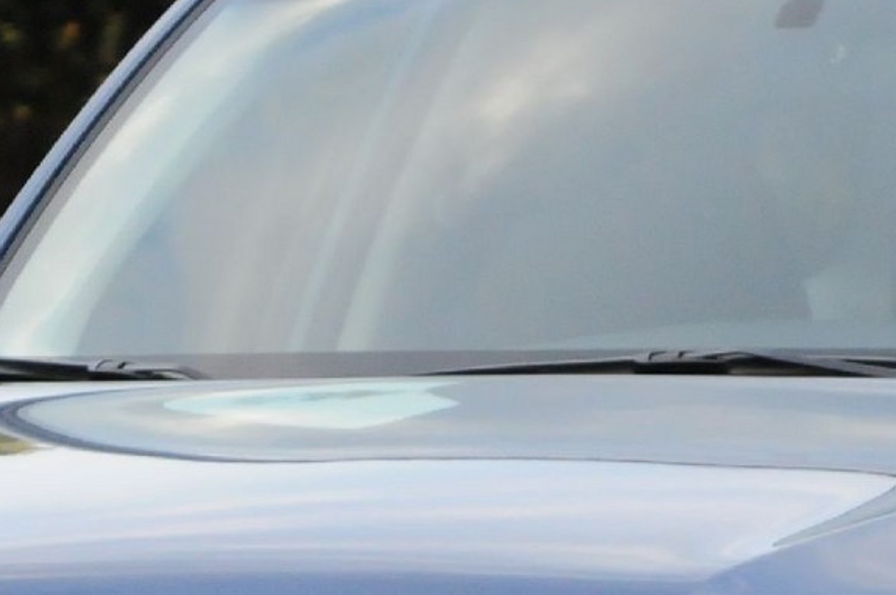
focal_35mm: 686
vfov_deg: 2.0
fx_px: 17054
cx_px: 857
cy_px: 683
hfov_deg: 3.0
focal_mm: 105
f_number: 5.6
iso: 2000
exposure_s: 1/640
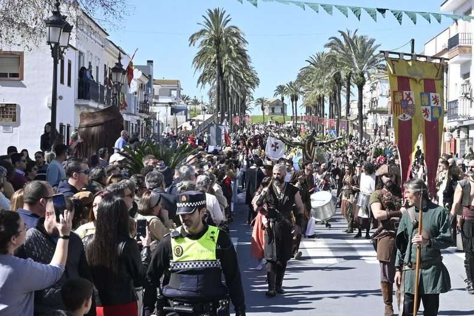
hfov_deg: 23.6
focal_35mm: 85
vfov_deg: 16.1
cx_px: 369
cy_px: 138
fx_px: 1119
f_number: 6.3
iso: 125
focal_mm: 28
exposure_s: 1/400
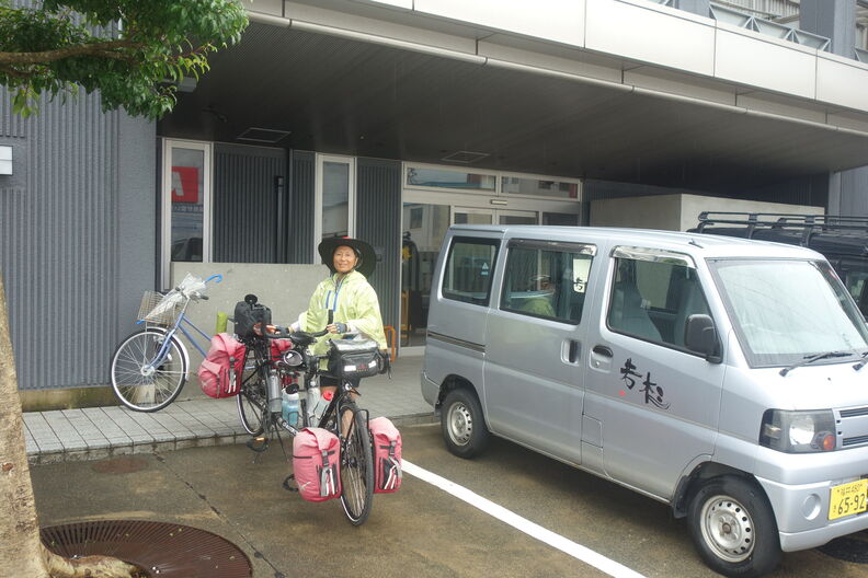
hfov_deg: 55.8
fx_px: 820
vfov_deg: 38.9
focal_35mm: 34
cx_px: 434
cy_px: 289
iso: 125
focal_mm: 12.48
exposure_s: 1/100
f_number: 4
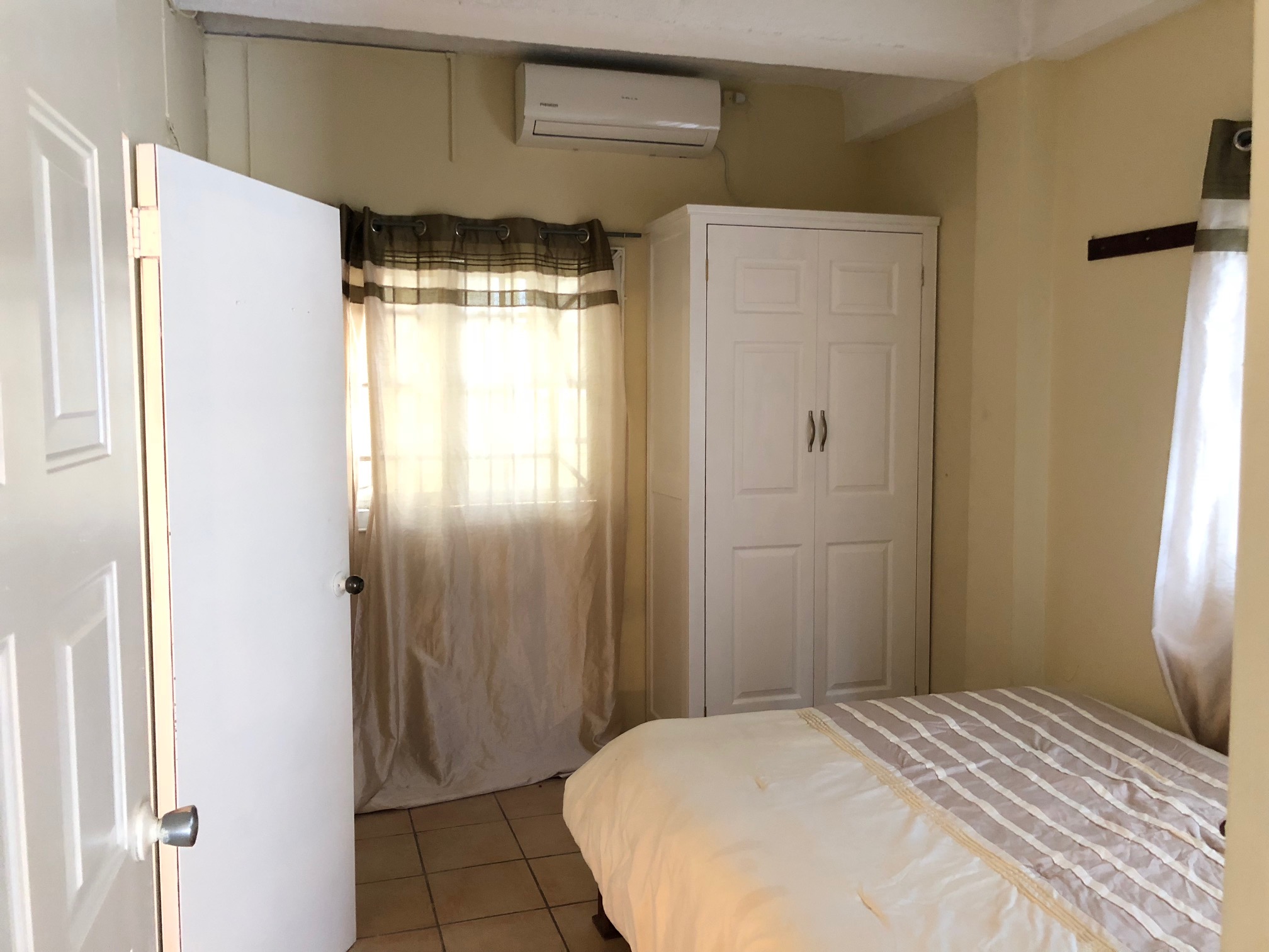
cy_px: 476
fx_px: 1026
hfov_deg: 63.4
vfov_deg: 49.7
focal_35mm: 28
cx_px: 634
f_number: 1.8
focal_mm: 4
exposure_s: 1/10
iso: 100
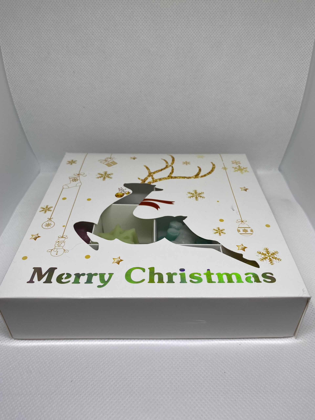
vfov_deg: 67.3
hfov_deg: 53.1
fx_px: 315
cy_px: 210
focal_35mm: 26
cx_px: 158
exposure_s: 1/250
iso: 32
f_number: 1.8
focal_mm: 4.25
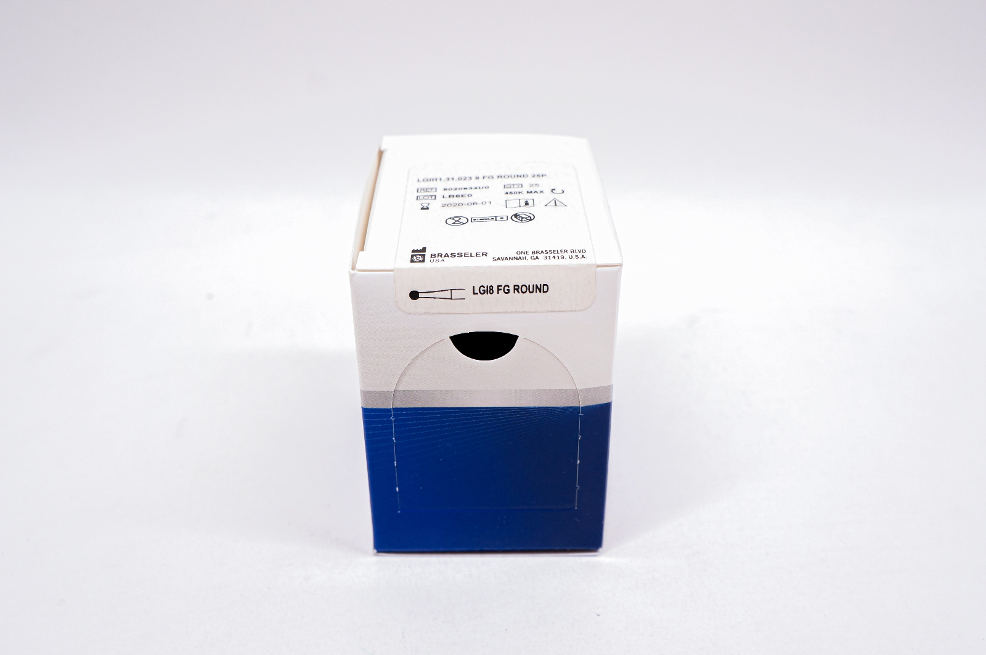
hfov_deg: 53.2
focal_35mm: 36
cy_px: 328
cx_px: 493
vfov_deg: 36.8
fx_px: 985
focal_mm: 24
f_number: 7.1
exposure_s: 1/50
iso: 400
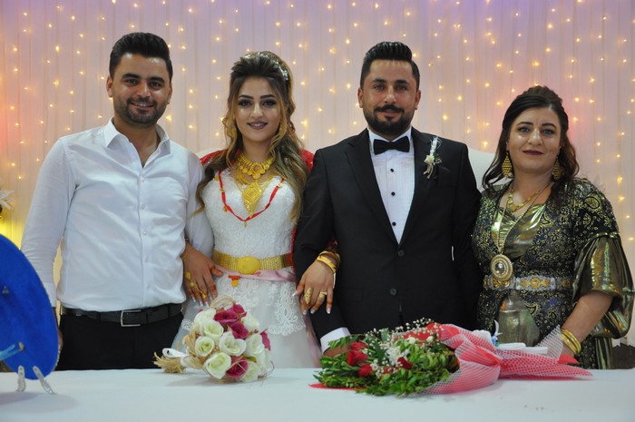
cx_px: 318
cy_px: 211
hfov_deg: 38.9
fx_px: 899
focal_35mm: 51
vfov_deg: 26.4
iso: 1250
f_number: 4.2
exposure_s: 1/80
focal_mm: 34
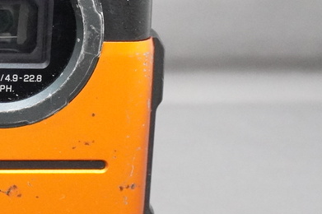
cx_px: -132
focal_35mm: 129
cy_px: 97
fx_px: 1153
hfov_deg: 15.0
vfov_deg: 10.6
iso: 6400
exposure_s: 1/50
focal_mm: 28
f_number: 11
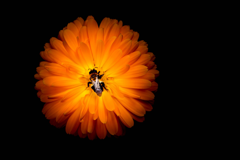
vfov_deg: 5.4
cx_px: 120
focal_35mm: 255
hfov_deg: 8.1
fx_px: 1700
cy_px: 80
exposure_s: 1/400
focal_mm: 170
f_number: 8
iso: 250
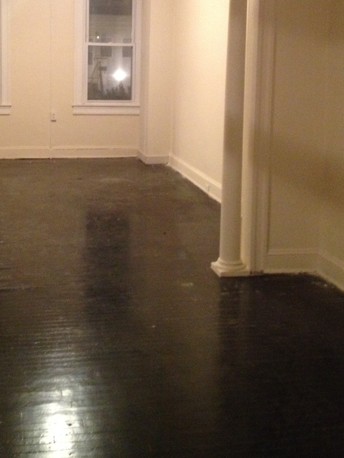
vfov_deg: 34.2
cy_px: 114
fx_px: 729
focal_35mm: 55
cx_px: 123
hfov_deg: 26.5
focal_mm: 4.28
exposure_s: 1/15
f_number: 2.4
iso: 400
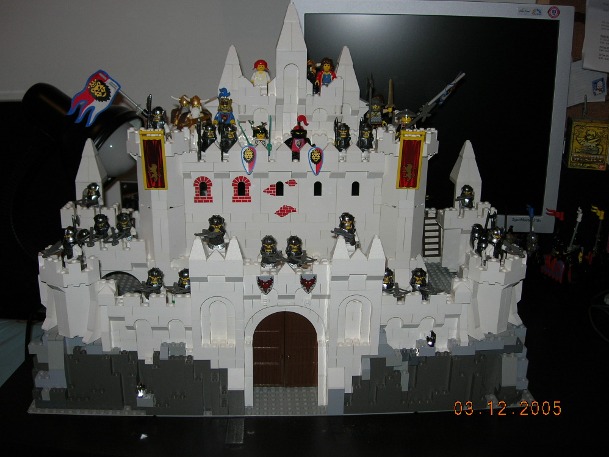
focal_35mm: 39
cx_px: 299
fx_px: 686
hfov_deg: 47.9
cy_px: 223
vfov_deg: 36.8
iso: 64
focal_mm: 7.8
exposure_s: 1/60.1
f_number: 2.8
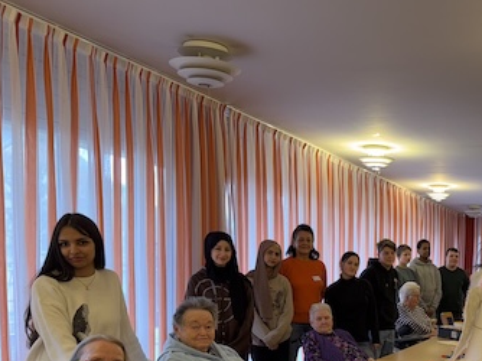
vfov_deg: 29.9
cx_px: 423
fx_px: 640
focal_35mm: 46
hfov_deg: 38.7
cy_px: 335
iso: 64
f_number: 1.78
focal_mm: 6.76
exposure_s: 1/25
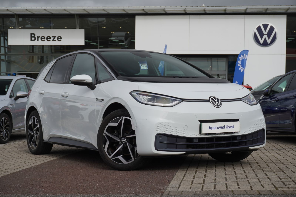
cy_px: 98
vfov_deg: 21.0
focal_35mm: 64
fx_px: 530
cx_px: 148
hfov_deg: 31.2
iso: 100
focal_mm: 43
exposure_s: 1/250
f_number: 7.1
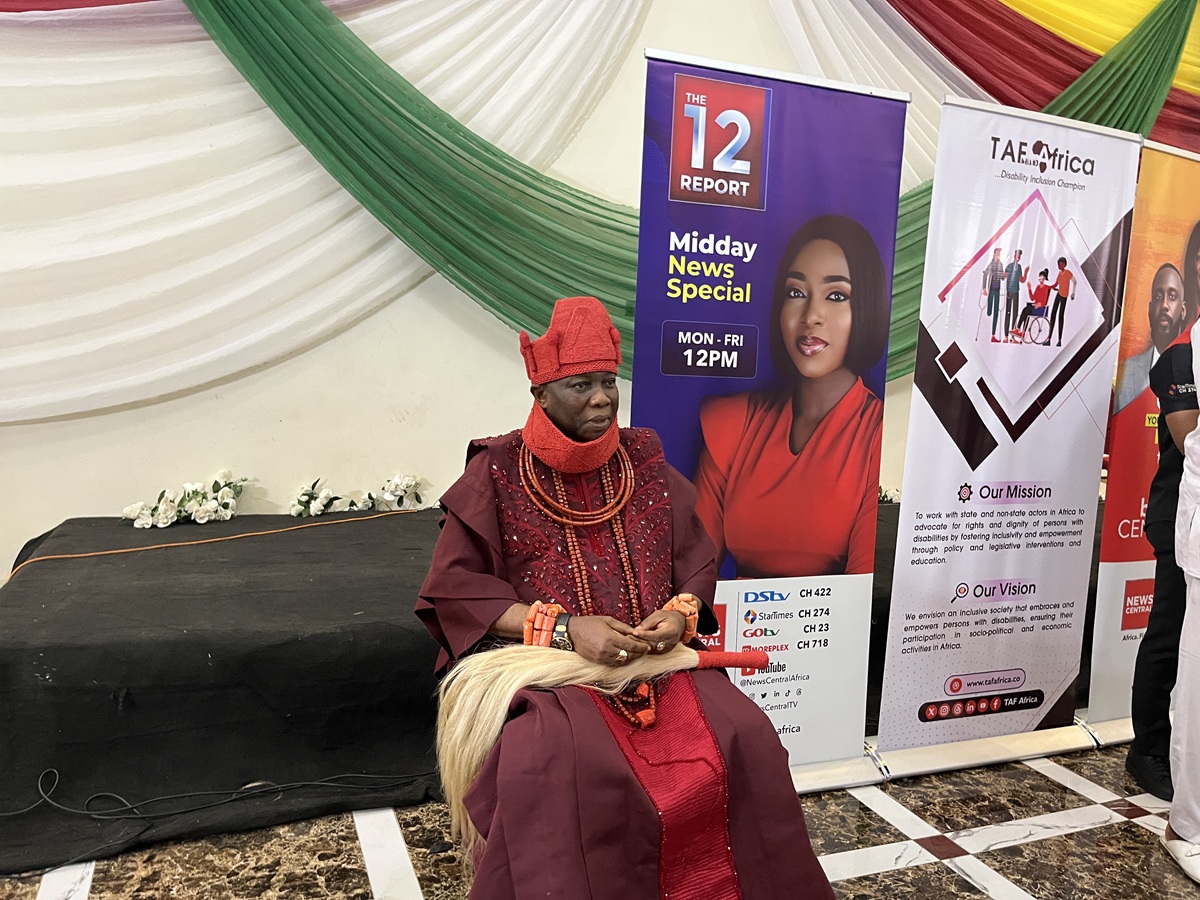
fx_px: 901
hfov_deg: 67.3
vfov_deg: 53.1
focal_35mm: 26
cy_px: 450
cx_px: 600
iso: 320
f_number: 1.6
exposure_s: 1/60
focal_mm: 5.1
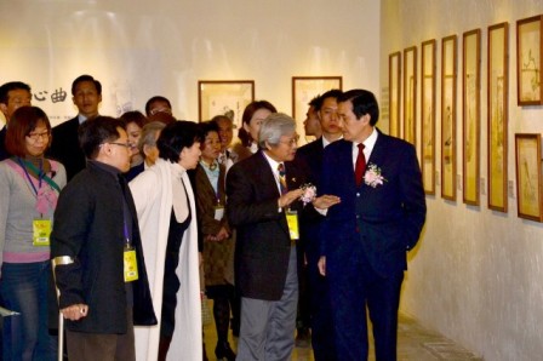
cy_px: 180
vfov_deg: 10.7
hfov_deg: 16.1
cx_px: 272
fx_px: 1922
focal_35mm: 128
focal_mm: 85
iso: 400
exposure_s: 1/60
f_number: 5.6
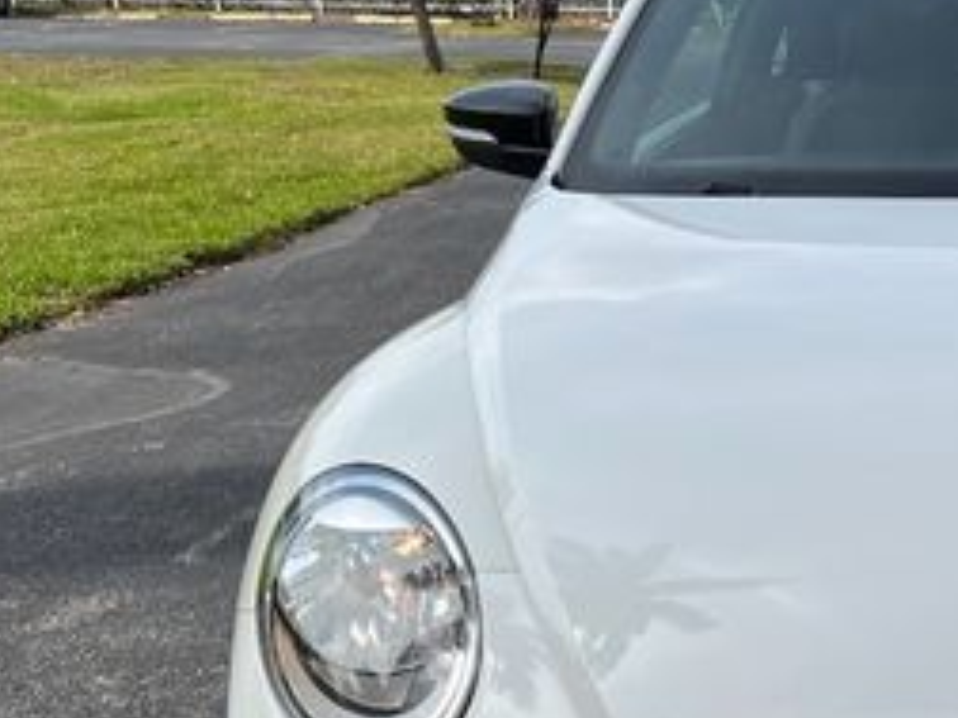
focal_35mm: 66
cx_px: 1106
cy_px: 574
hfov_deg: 26.6
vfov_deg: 22.0
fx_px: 1827
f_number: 1.5
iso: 50
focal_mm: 5.7
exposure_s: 1/4831
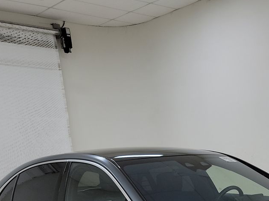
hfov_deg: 30.5
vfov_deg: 21.9
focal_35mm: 61
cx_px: 236
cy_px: 254
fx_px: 474
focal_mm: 6.7
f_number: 1.8
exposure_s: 1/121
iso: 50
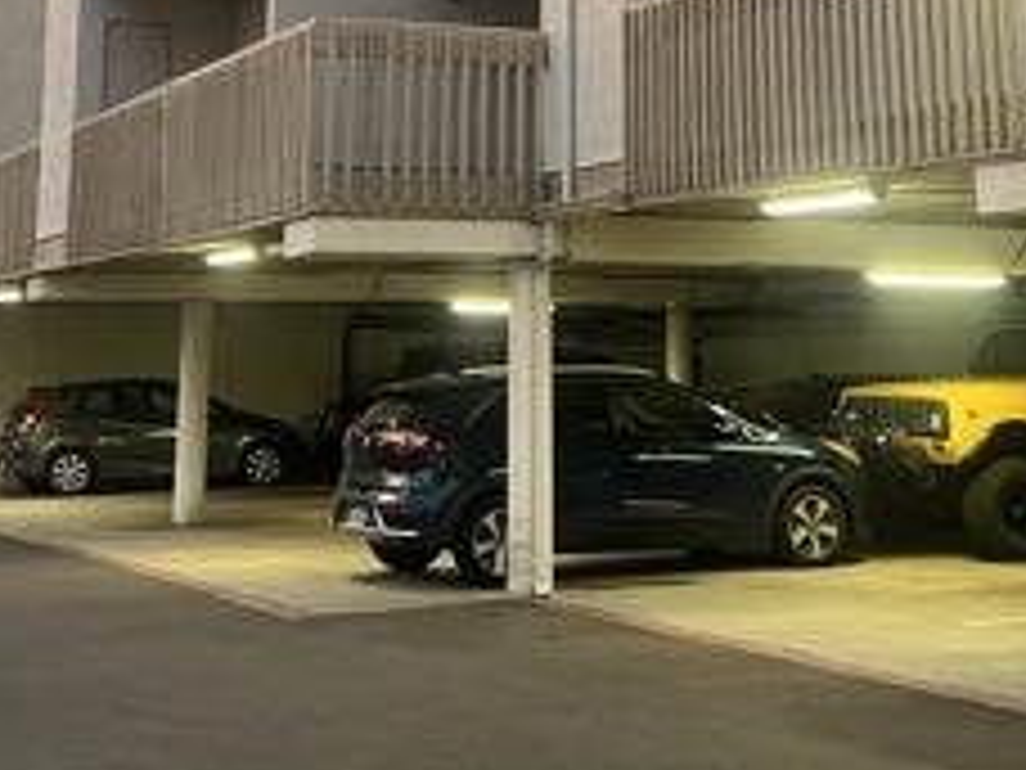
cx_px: 531
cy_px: -131
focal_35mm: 73
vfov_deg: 19.1
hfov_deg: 26.7
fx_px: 2164
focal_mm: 5.7
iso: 125
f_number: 1.5
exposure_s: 1/60
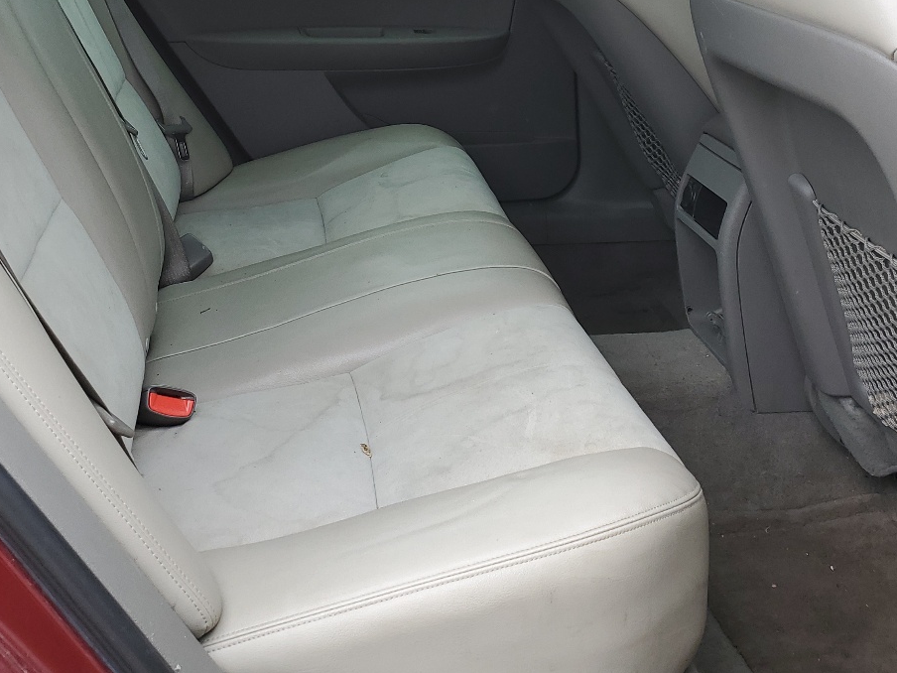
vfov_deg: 30.6
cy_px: 121
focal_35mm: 46
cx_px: 392
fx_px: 1192
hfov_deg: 41.2
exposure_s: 1/270
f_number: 1.5
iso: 50
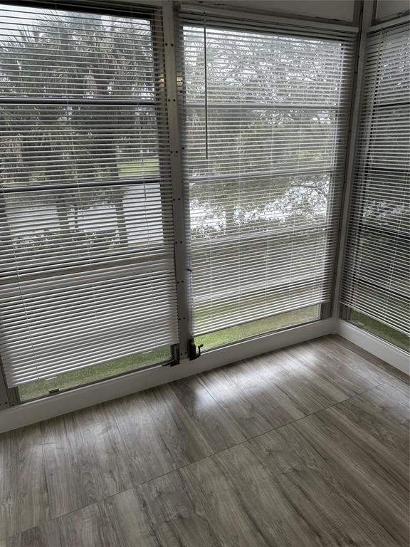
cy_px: 274
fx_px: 379
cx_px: 205
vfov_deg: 71.6
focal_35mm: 24
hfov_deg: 56.8
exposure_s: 1/246
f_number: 1.78
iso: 80
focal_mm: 6.86
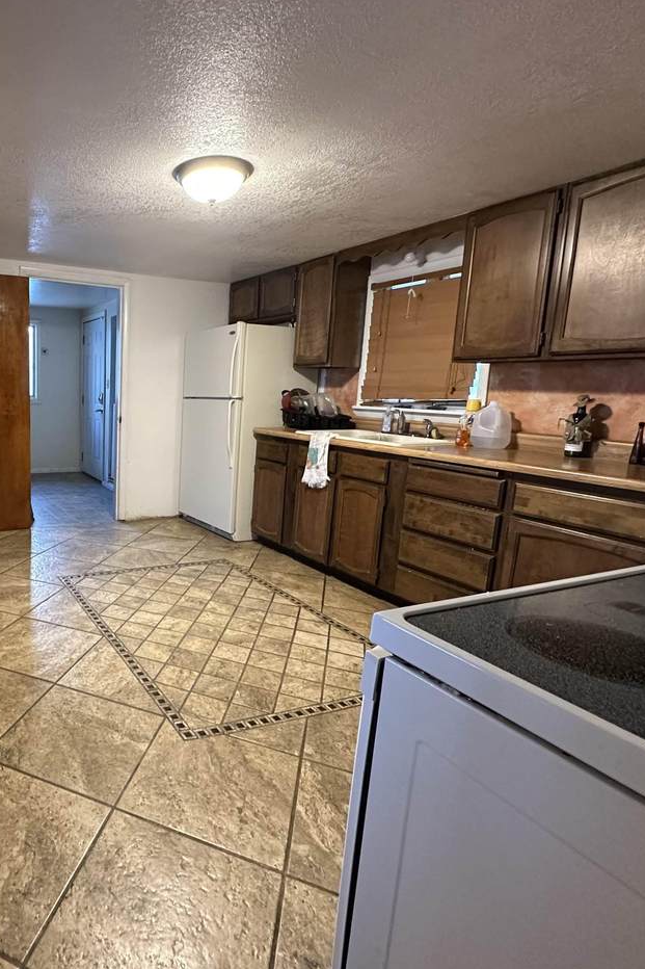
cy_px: 473
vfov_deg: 84.0
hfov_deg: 56.3
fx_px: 538
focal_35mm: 20
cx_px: 108
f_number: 2.2
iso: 640
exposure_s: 1/60
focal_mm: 2.22
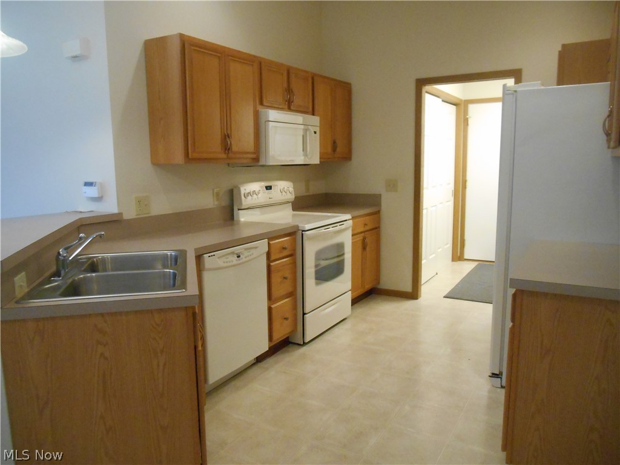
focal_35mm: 26
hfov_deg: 67.3
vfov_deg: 53.1
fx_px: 466
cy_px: 232
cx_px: 310
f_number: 3.4
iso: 800
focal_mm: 4.7
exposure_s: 1/80
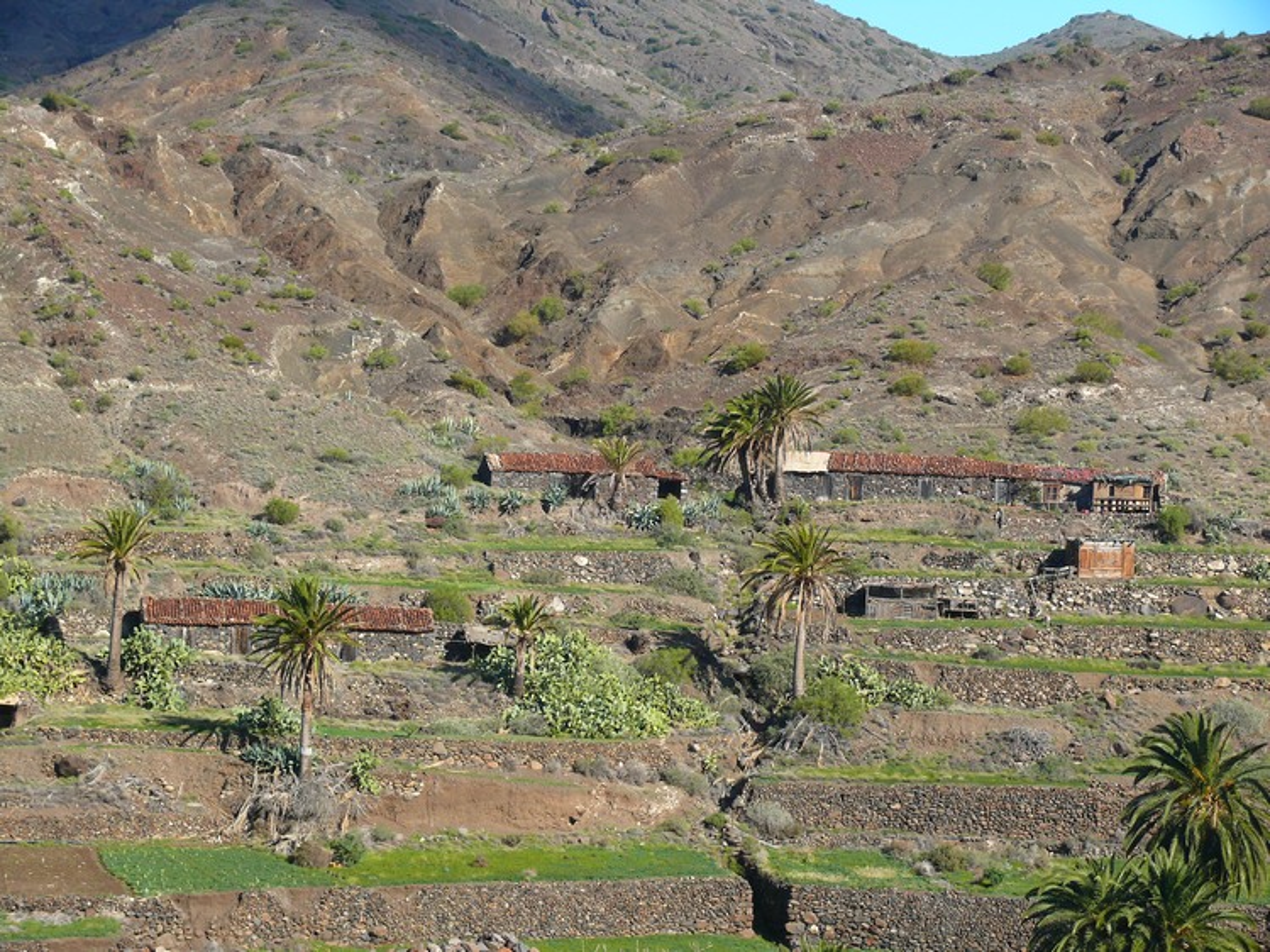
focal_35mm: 87
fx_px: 3191
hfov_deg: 22.5
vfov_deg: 17.0
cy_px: 476
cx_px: 635
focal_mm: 18.4
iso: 100
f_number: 4.5
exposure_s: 1/200
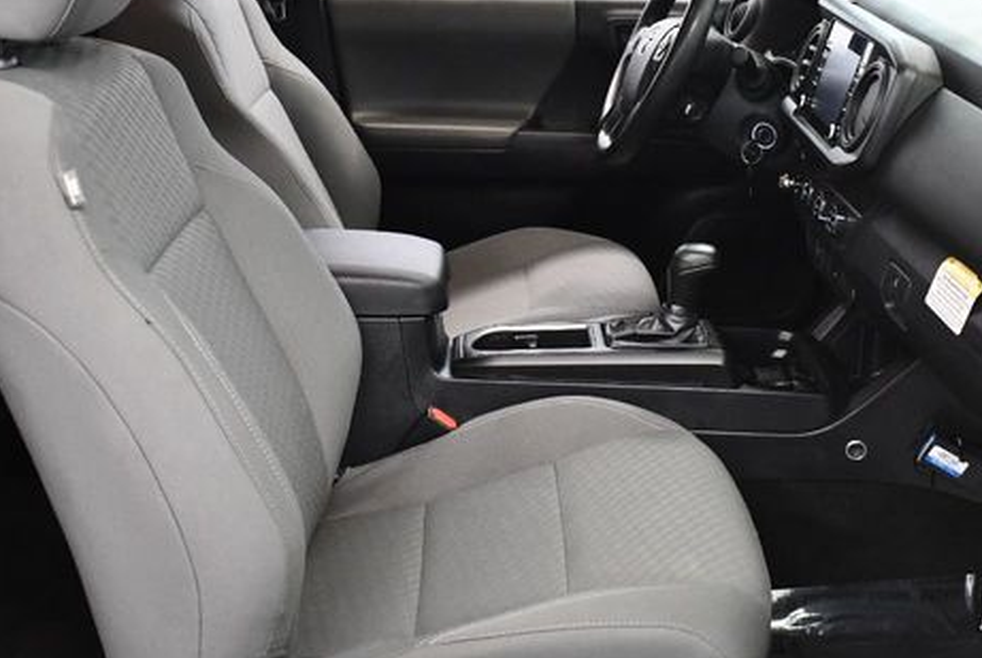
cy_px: 286
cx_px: 505
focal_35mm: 50
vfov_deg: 27.1
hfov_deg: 39.5
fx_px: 1366
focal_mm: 18
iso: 2800
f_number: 3.5
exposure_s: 1/125
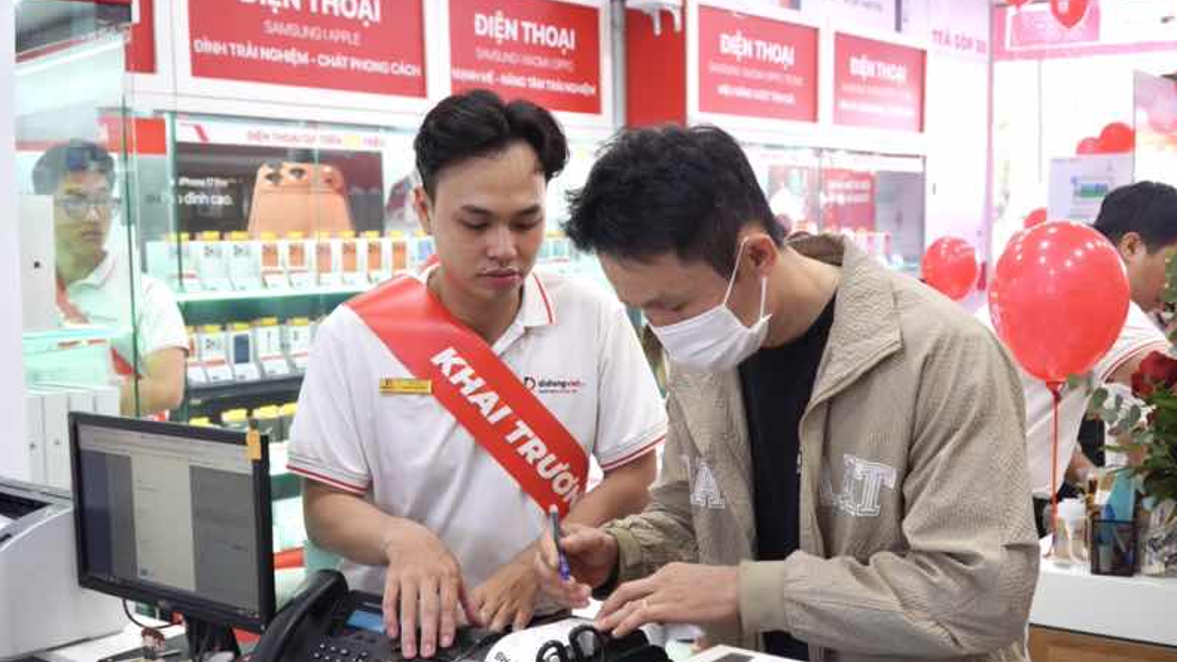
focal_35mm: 36
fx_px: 1124
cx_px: 594
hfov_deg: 55.3
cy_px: 389
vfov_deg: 32.8
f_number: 4
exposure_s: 1/80
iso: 500
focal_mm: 23
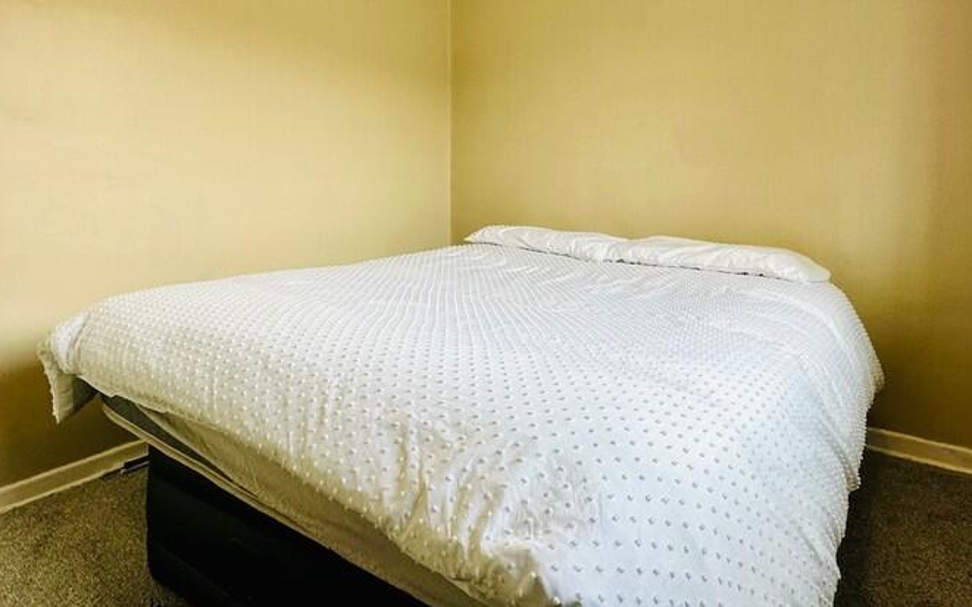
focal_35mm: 23
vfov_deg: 51.0
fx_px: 609
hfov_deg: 76.9
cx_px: 434
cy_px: 162
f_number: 2.2
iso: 64
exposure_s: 1/100
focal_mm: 2.22
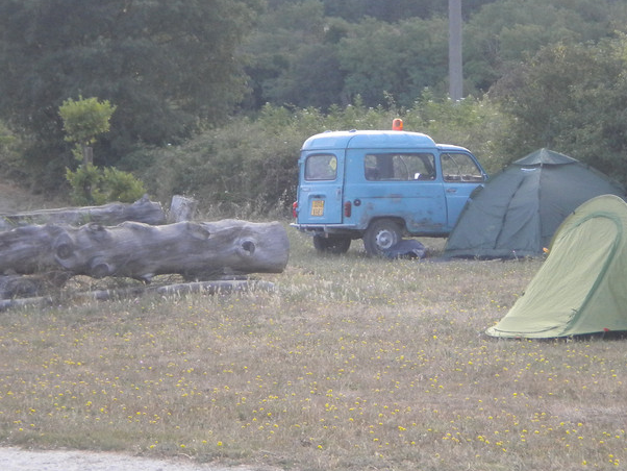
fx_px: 3370
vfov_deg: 8.0
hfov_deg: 10.6
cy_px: 215
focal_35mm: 186
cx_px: 372
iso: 249
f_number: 5.9
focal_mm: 18.9
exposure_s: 1/125
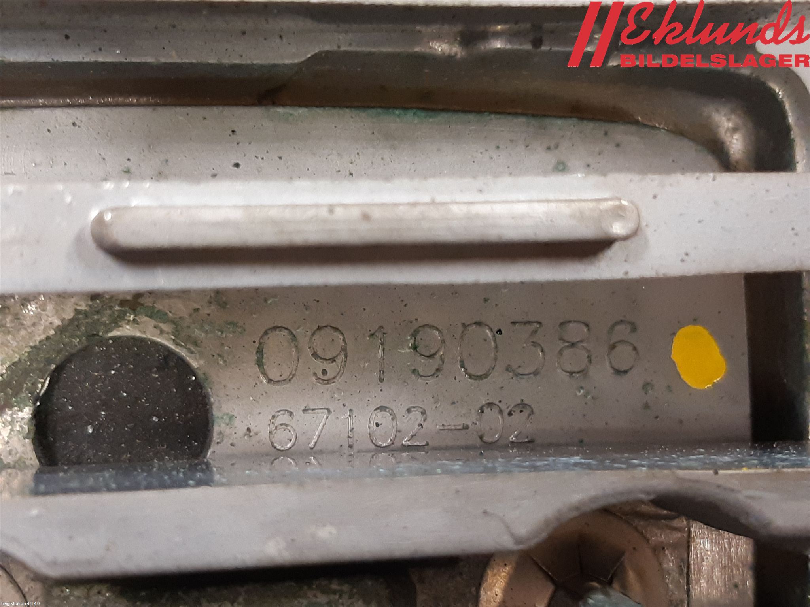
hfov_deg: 67.3
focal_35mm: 26
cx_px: 405
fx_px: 608
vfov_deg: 53.1
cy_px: 304
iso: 250
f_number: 1.7
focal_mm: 3.93
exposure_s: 1/33
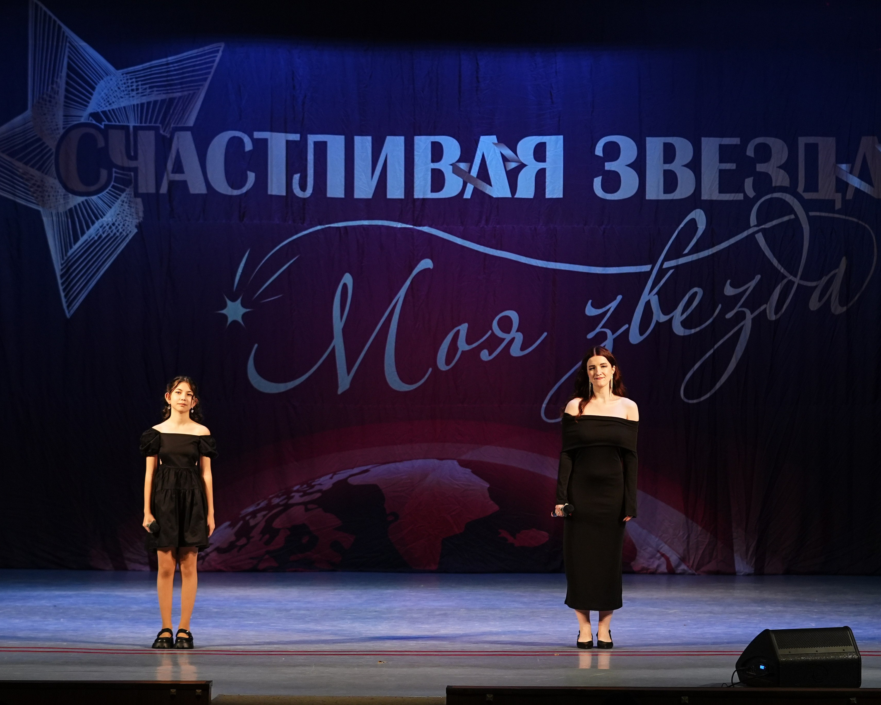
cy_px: 353
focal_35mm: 132
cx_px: 483
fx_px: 3442
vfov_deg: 11.7
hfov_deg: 14.6
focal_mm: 78
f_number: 2.8
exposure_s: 1/400
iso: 1250
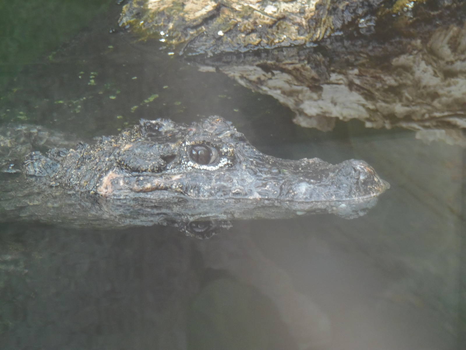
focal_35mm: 279
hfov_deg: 7.1
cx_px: 233
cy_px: 175
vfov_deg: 5.3
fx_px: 3756
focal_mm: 51.7
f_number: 5.2
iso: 200
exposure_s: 1/25
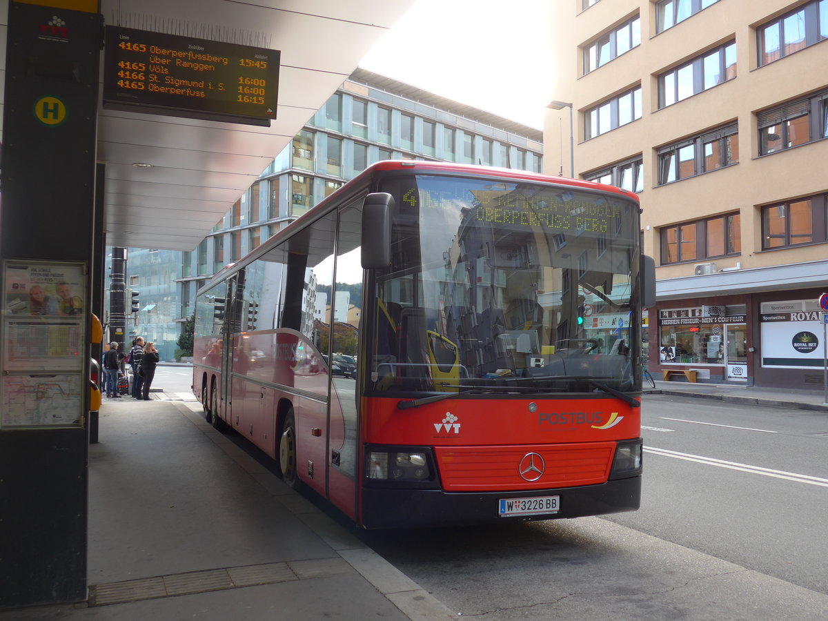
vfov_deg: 45.4
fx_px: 742
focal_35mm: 31
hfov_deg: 58.4
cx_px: 414
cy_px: 310
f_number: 2.5
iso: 80
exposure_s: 1/100
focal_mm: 6.5
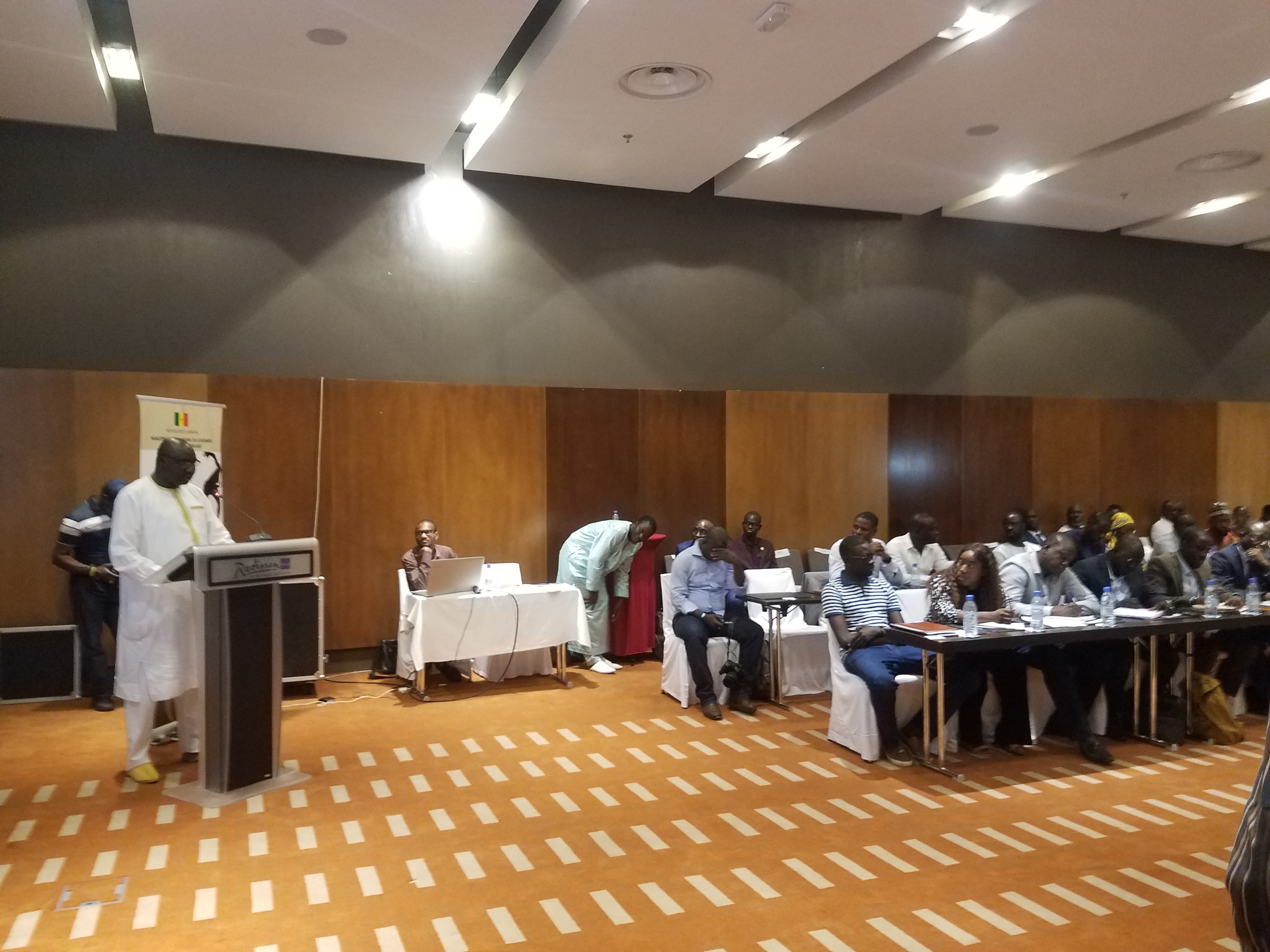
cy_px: 476
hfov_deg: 67.3
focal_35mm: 26
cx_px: 635
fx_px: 954
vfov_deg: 53.1
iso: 250
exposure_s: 1/10
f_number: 1.7
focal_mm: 4.2
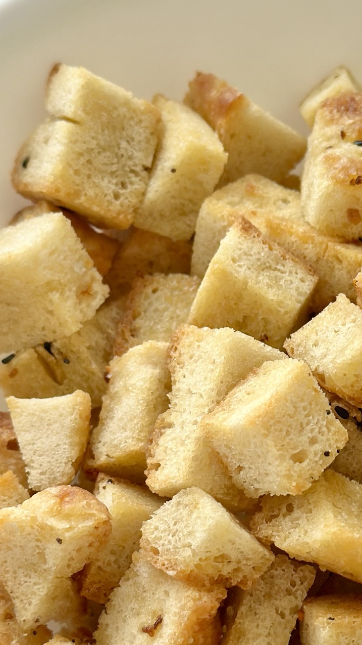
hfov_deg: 14.5
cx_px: 353
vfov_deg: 25.8
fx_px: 1400
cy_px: 394
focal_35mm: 82
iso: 125
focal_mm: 6.86
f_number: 1.78
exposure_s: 1/106
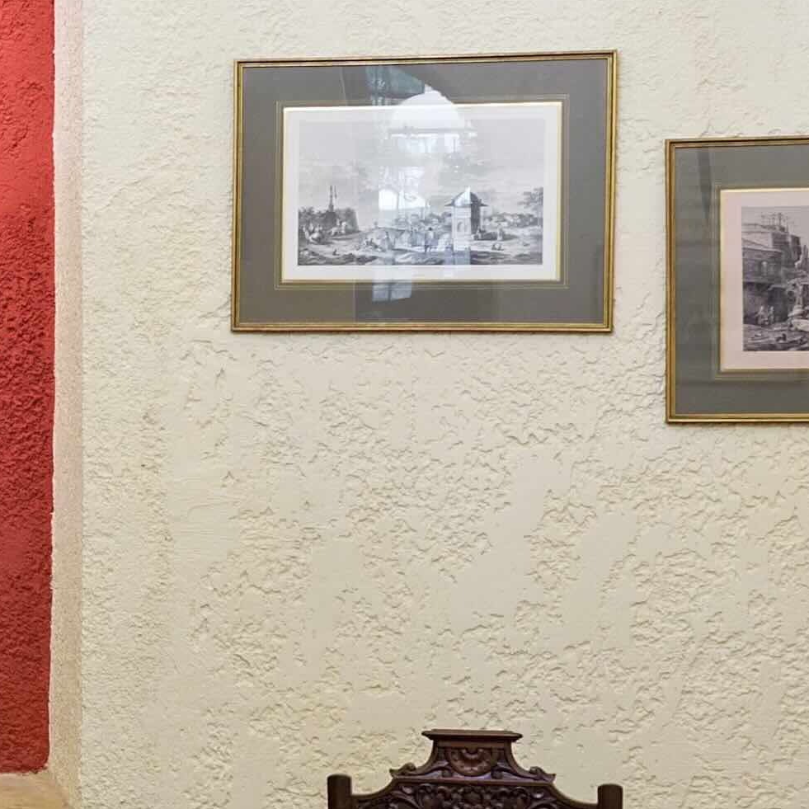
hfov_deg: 15.4
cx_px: -430
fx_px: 2750
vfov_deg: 16.7
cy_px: 379
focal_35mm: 104
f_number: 16
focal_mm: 24
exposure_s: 2.5
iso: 160
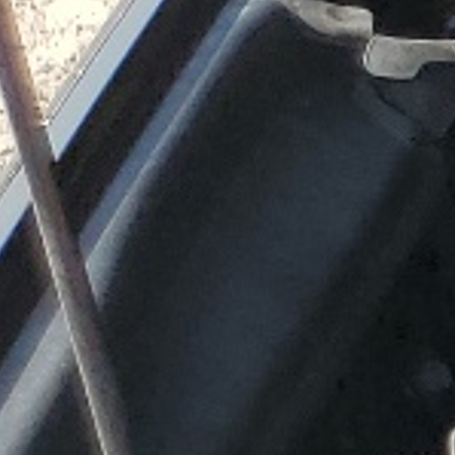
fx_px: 3658
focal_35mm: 246
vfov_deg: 6.3
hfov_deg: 5.5
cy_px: 1518
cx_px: 2199
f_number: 1.5
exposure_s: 1/1429
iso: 50
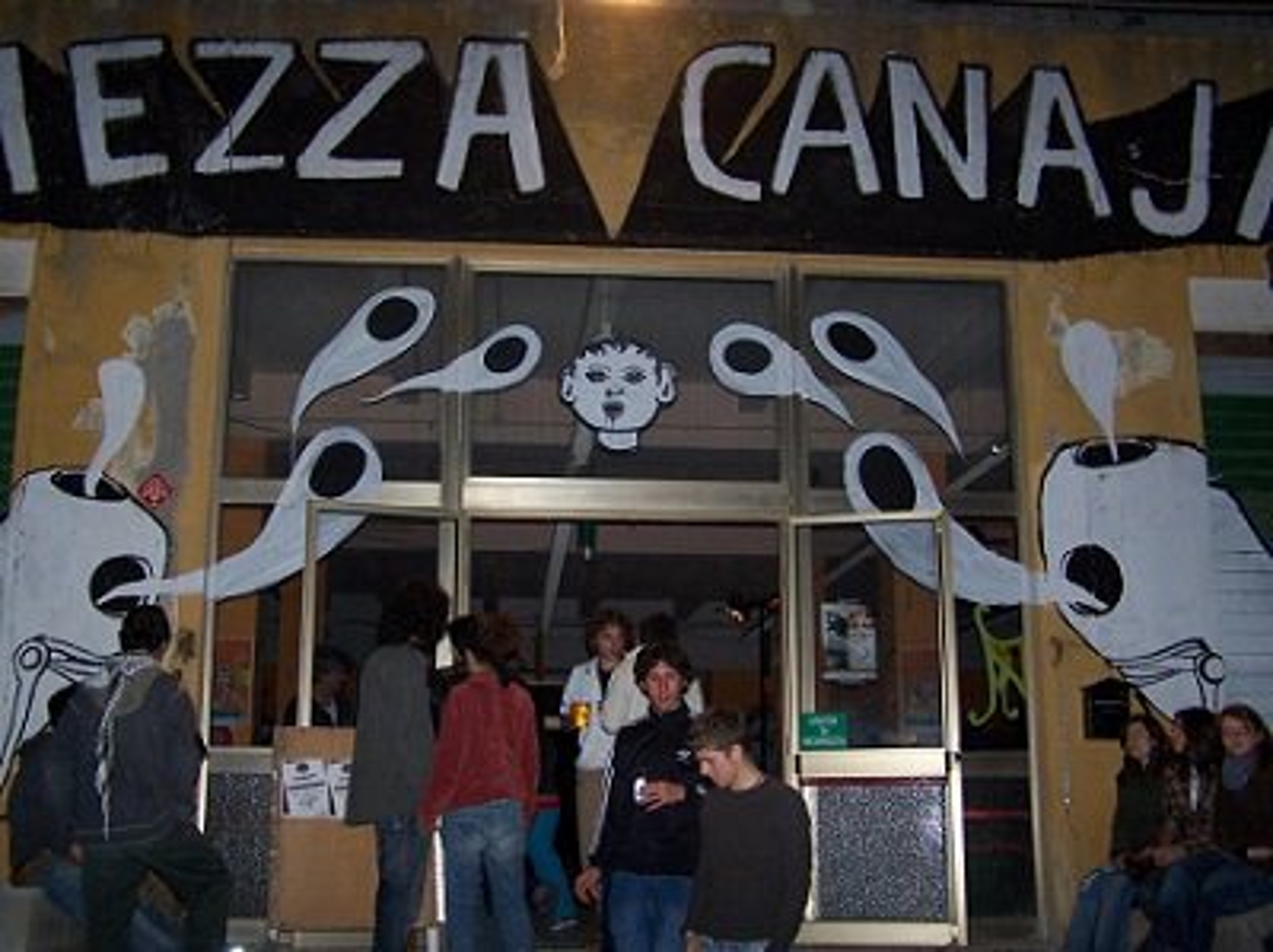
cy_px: 476
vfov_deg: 35.9
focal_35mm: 40
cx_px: 636
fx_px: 1469
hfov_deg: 46.8
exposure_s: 1/60
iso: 140
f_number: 2.8
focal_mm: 6.7
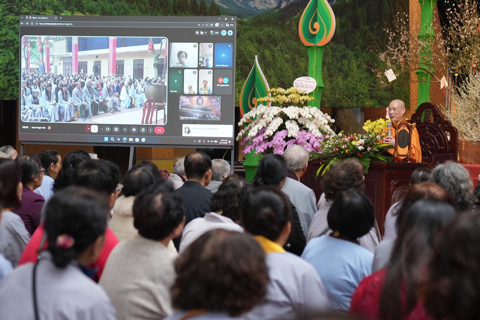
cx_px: 240
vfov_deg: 17.9
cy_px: 160
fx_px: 1013
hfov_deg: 26.7
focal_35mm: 76
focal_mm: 51
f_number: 2.8
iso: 200
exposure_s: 1/80
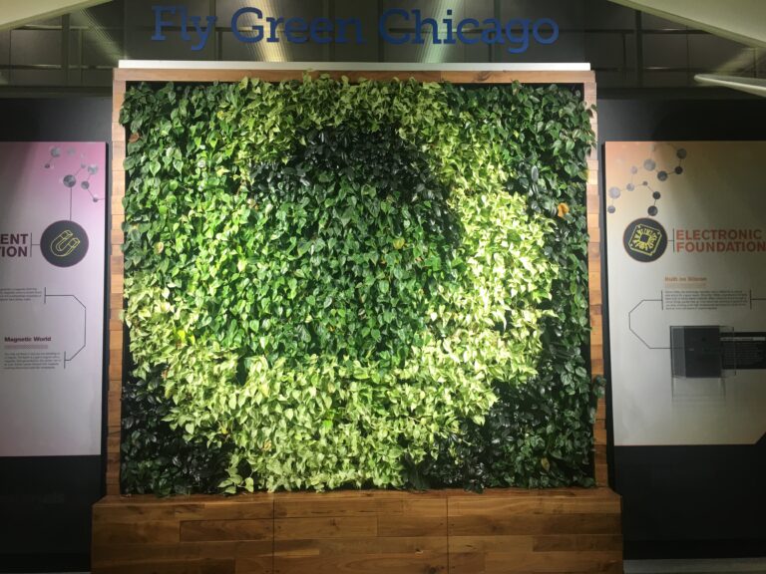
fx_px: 642
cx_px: 383
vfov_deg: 48.2
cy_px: 287
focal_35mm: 29
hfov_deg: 61.7
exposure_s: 1/15
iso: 25
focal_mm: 4.15
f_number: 2.2
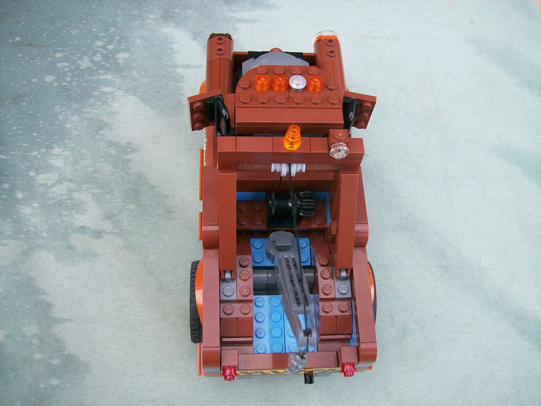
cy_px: 203
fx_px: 563
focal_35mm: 36
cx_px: 270
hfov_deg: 51.4
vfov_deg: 39.7
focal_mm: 6
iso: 80
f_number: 2.7
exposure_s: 1/125
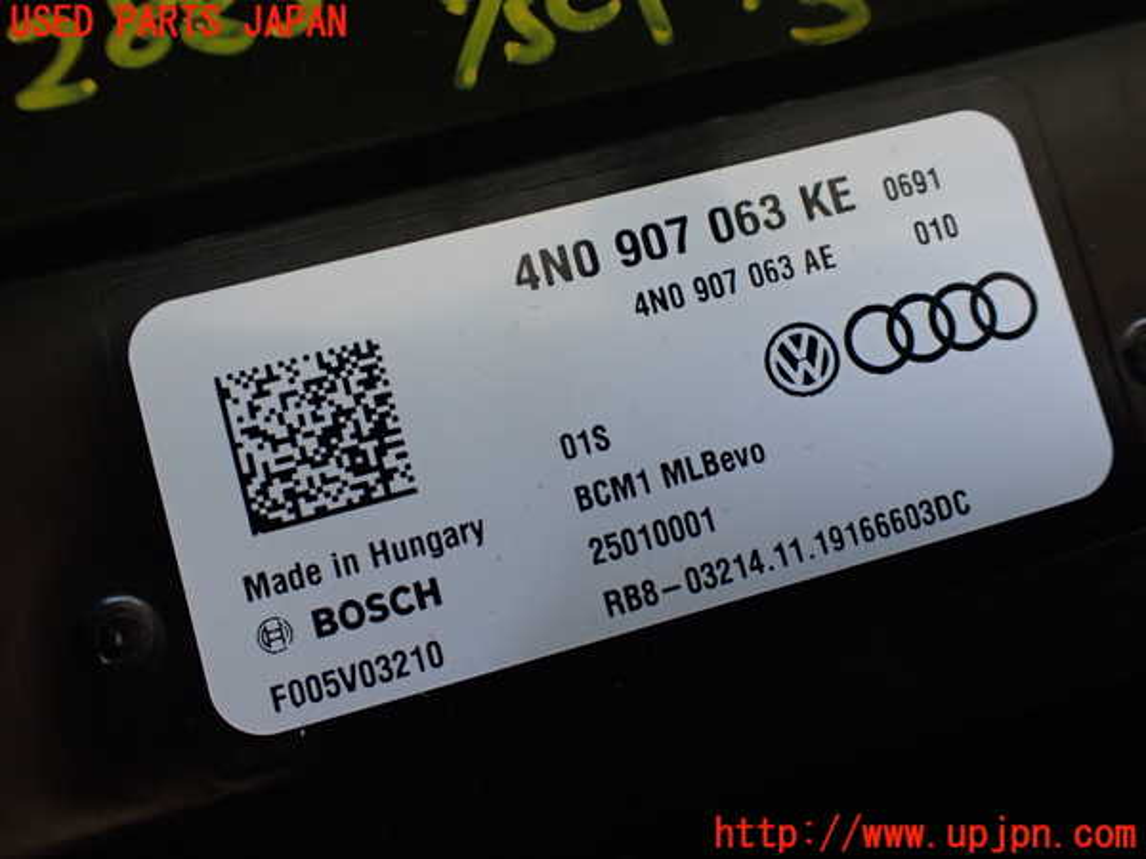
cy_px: 430
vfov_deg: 46.8
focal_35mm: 30
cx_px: 573
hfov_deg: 60.0
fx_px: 993
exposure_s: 1/125
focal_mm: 5.4
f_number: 2.3
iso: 320
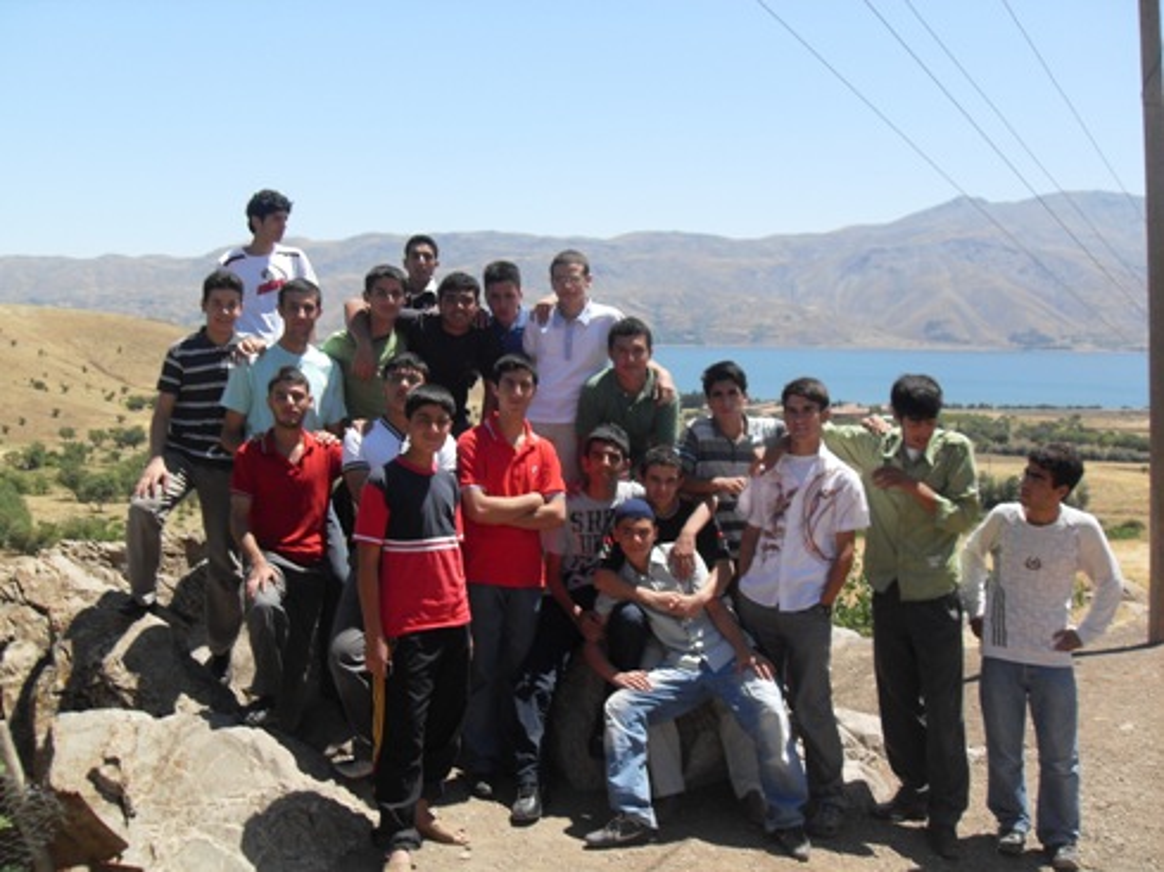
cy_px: 436
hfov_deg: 50.2
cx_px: 582
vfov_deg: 38.6
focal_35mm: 37
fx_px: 1244
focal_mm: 6.3
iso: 80
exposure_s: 1/90
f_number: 8.9
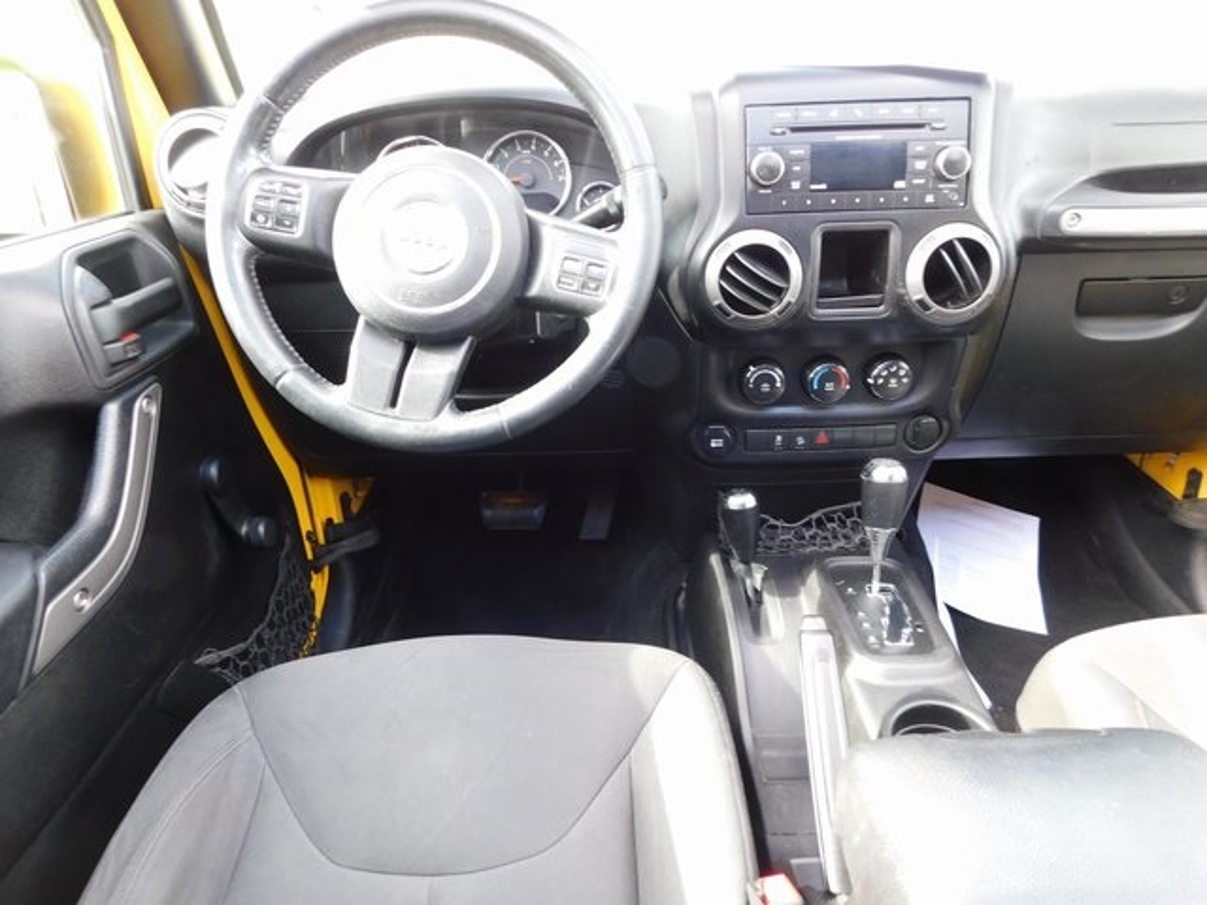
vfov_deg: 58.9
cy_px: 452
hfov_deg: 73.9
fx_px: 802
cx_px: 604
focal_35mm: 23
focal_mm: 4
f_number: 3
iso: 180
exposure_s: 1/30
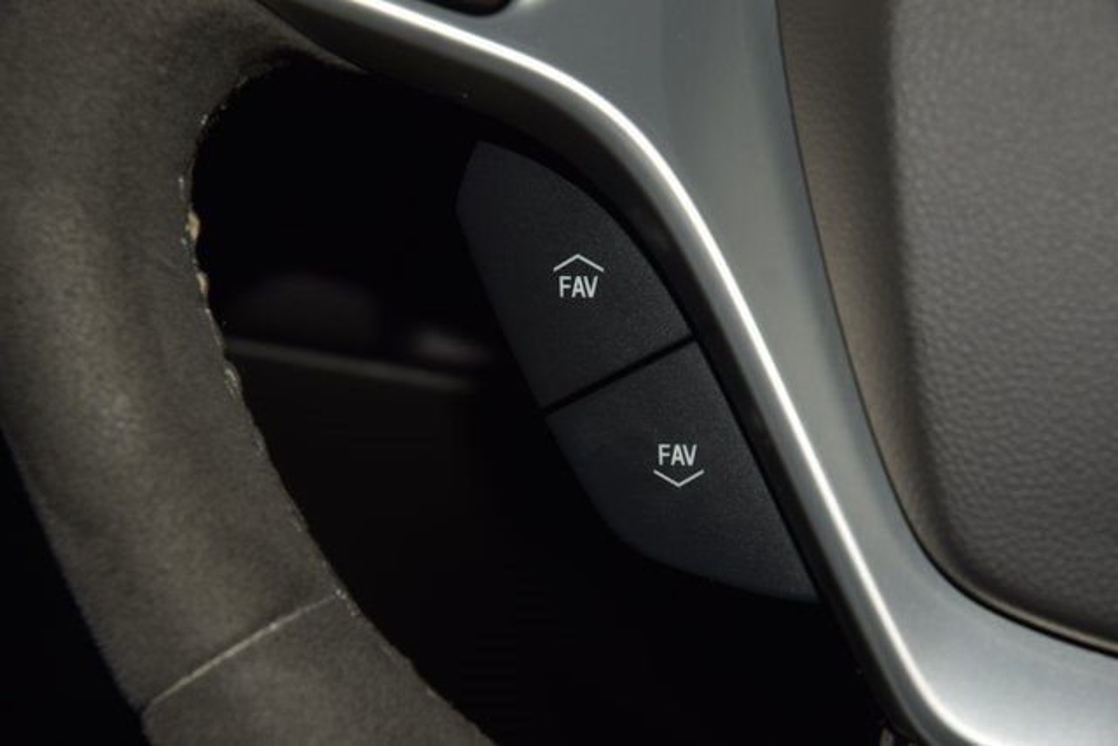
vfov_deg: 13.0
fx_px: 3261
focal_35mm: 105
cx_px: 559
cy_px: 373
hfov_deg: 19.5
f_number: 8
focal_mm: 70
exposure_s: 1/125
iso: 100
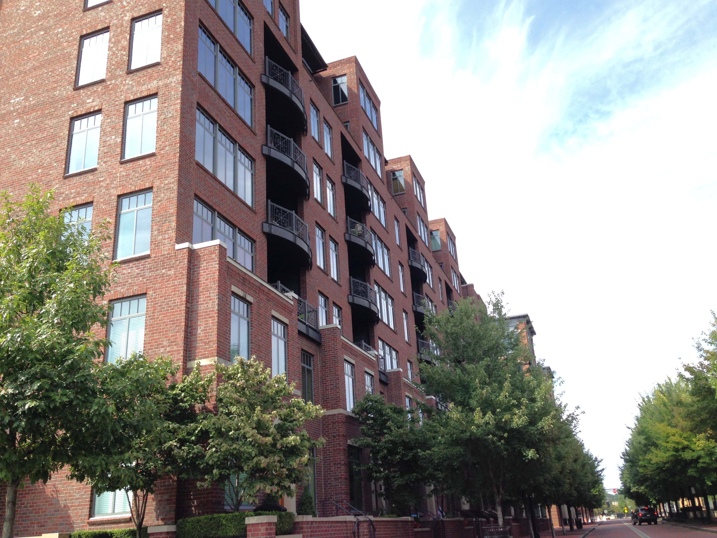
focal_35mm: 33
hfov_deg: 55.4
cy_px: 269
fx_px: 684
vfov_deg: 42.9
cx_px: 358
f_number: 2.4
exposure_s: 1/583
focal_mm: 4.12
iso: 50
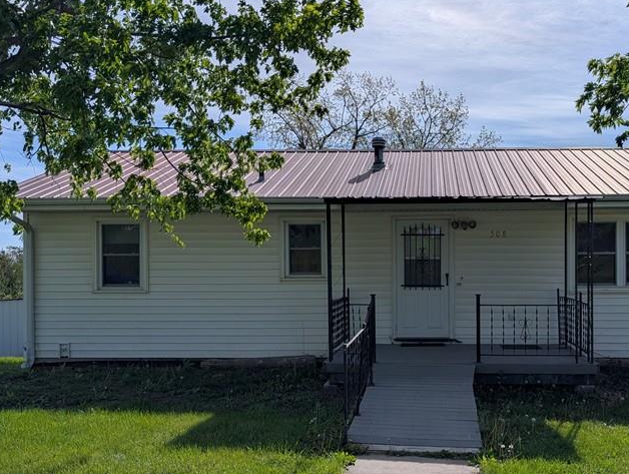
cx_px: 406
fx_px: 710
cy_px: 264
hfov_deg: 47.2
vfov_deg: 36.9
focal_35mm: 39
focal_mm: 6.9
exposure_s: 1/2604
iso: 21
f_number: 1.68
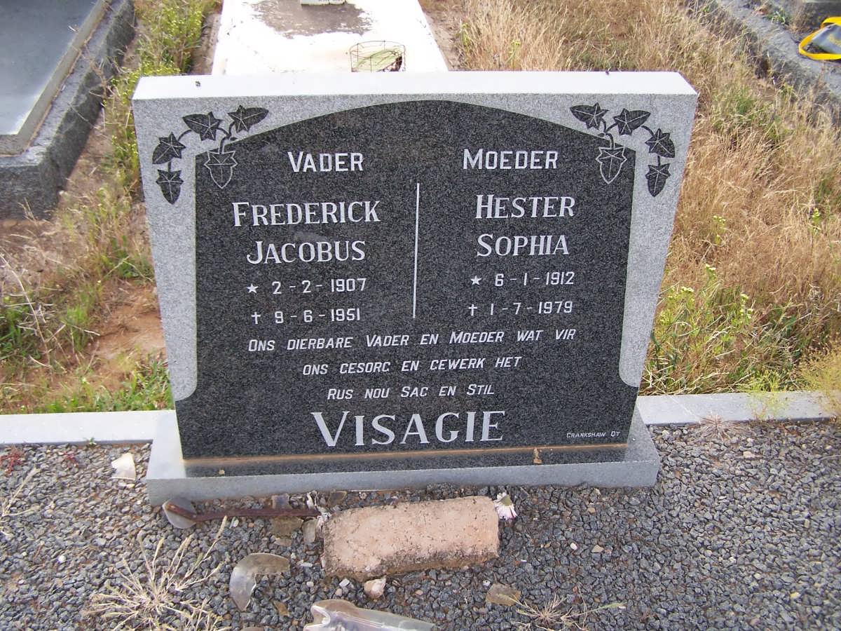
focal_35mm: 38
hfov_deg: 49.0
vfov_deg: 37.7
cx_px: 420
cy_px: 316
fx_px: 923
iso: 80
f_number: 2.8
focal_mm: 6.3
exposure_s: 1/250
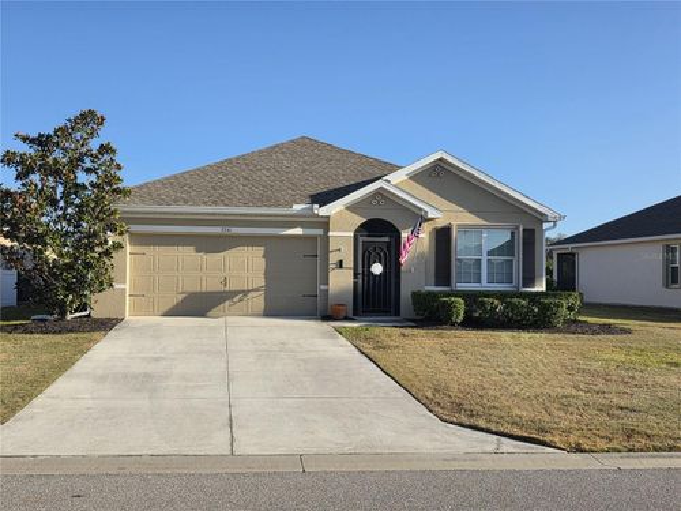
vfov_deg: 39.7
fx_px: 708
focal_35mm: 36
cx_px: 340
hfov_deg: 51.4
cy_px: 256
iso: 40
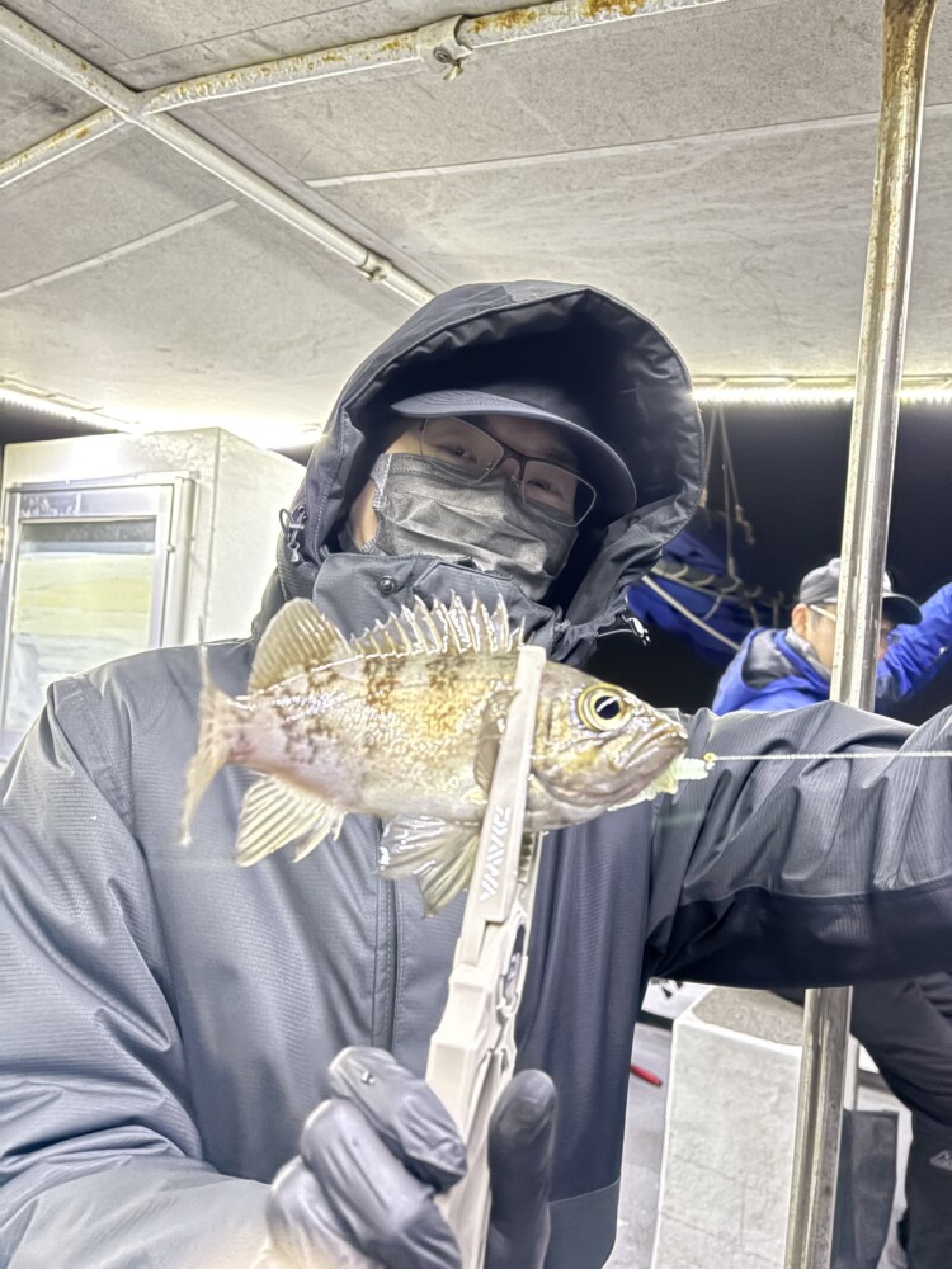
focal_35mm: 26
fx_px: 953
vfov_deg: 67.3
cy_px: 634
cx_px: 476
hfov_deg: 53.1
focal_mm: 5.96
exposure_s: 1/26
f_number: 1.6
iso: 1000
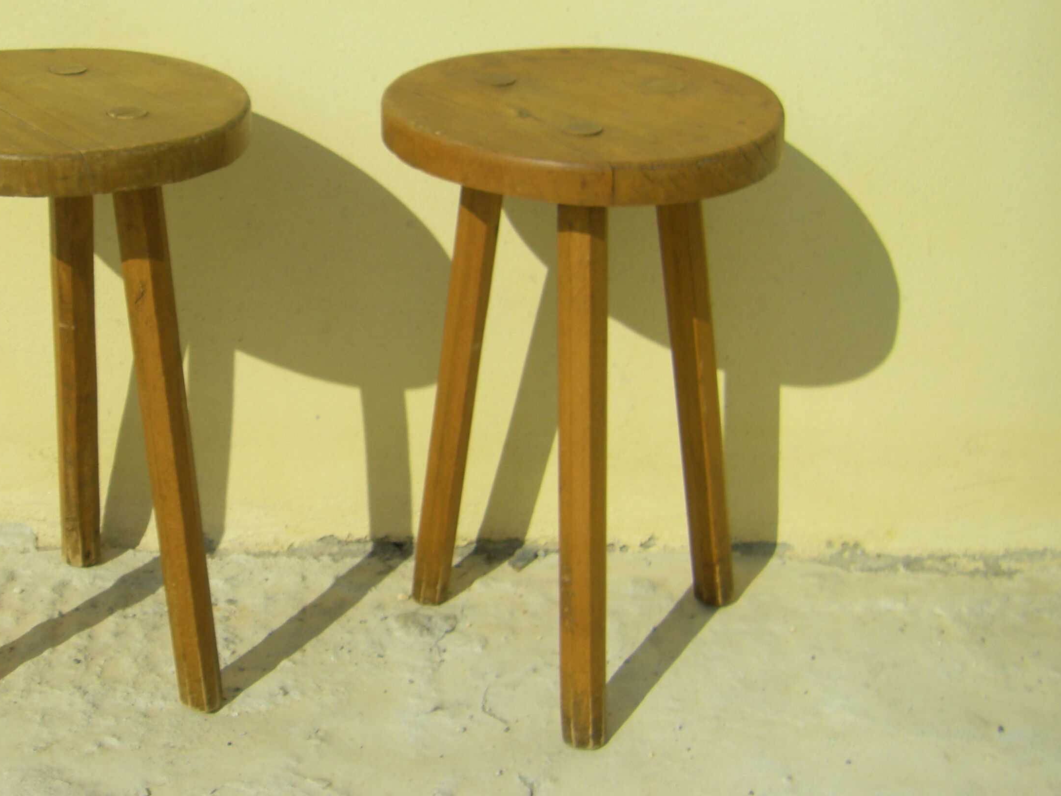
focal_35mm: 57
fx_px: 1747
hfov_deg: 33.4
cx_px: 337
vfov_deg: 25.6
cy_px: 308
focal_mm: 6.3
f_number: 7
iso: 64
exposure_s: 1/500
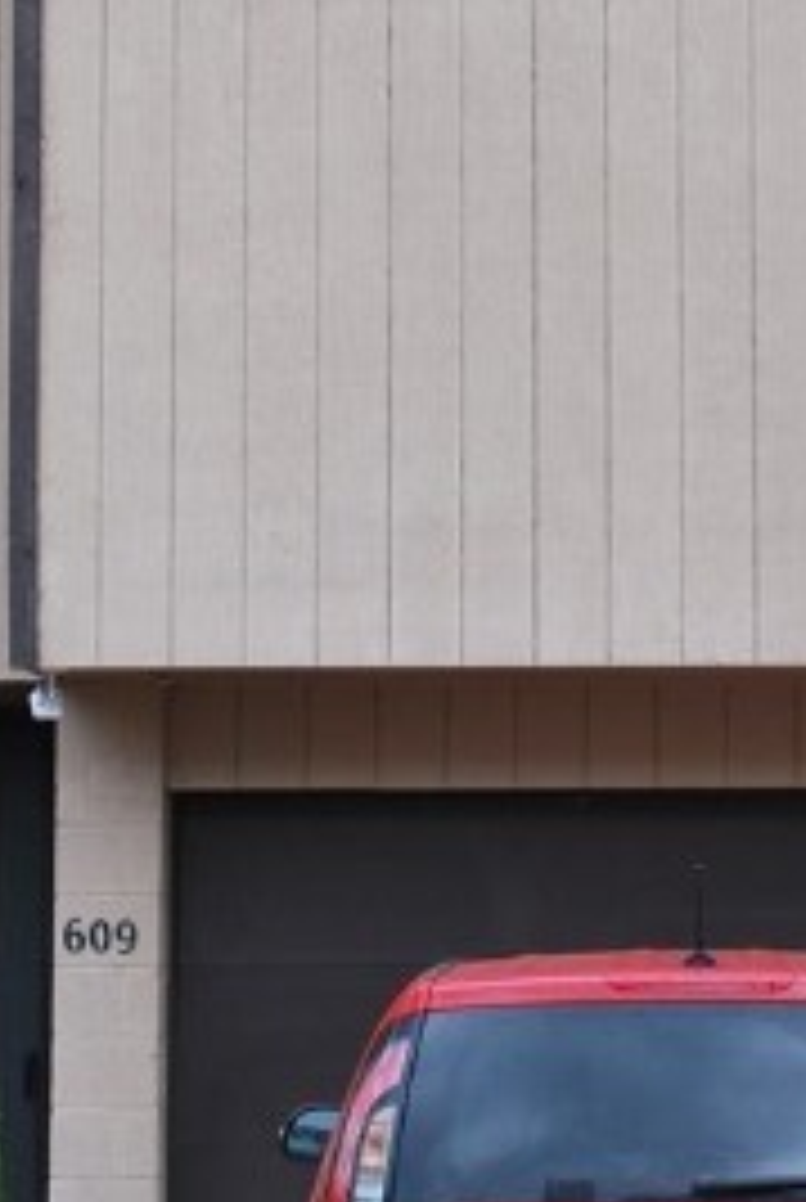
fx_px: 4616
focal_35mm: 138
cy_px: 351
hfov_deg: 10.0
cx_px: 507
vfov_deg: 14.8
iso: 200
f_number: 4.2
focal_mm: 32
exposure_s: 1/30
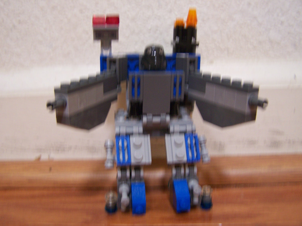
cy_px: 113
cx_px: 151
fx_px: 332
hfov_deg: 49.0
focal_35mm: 38
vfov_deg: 37.7
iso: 160
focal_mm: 6.3
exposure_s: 1/20
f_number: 2.8
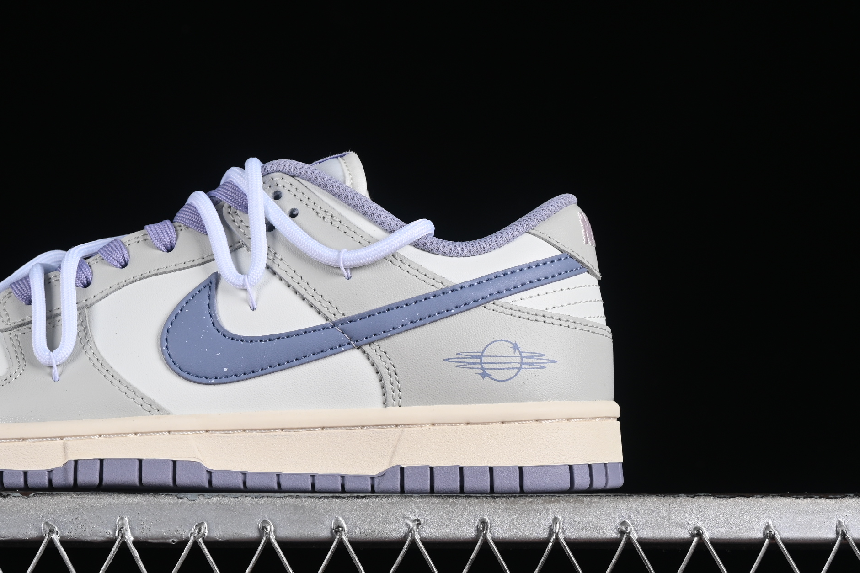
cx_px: 231
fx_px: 2651
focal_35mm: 111
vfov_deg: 12.3
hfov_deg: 18.3
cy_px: 228
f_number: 8
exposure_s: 1/80
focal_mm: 50
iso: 160
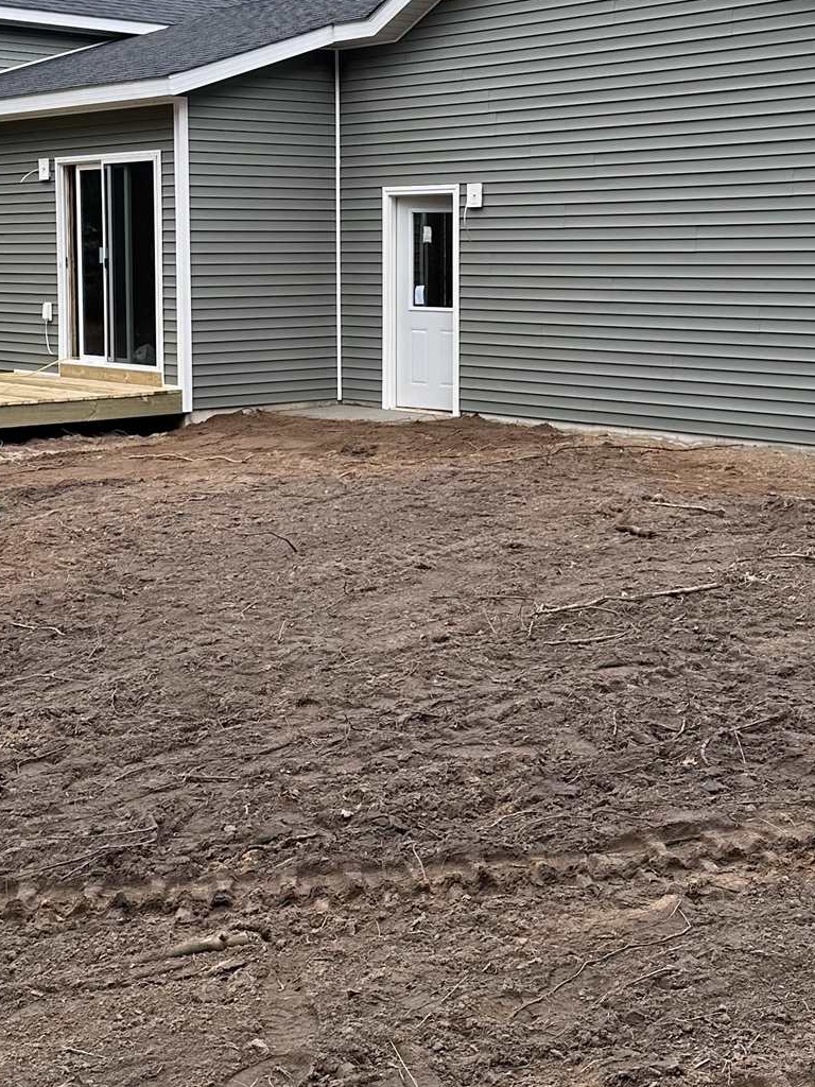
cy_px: 384
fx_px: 1695
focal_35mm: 54
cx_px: 429
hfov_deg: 27.0
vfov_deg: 35.3
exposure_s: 1/857
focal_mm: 6.86
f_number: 1.78
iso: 80
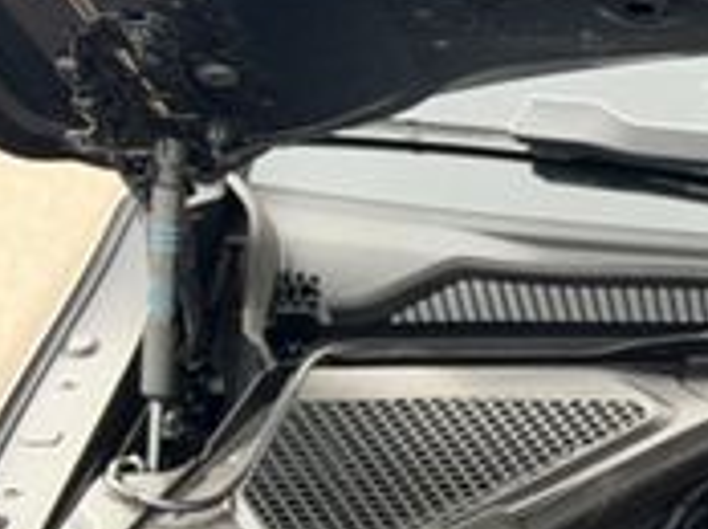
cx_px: 1253
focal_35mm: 177
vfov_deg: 8.2
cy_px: 789
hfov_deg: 10.5
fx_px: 3615
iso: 64
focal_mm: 6.76
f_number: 1.78
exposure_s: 1/264
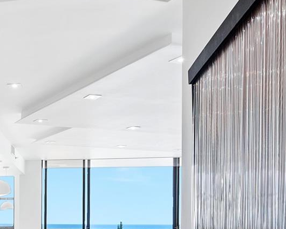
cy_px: 230
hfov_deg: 31.6
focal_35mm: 51
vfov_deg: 27.9
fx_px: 432
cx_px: -44
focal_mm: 12
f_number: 8
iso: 400
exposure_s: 1/20
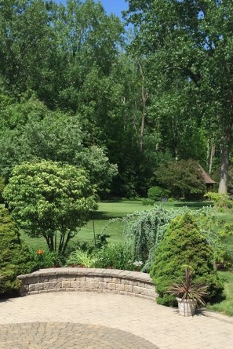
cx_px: 158
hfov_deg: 25.8
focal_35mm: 52
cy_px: 252
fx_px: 504
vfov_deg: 37.4
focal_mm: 4.15
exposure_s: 1/1799
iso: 32
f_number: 2.2
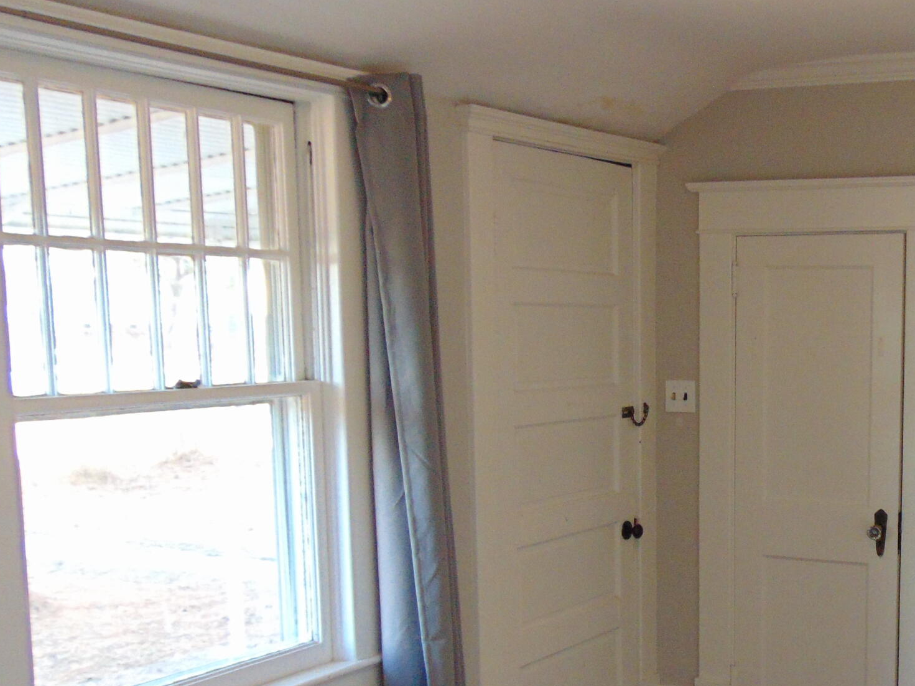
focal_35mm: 51
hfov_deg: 35.8
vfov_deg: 28.2
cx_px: 774
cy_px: 508
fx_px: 1348
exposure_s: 1/30
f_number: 3
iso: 250
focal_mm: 4.5
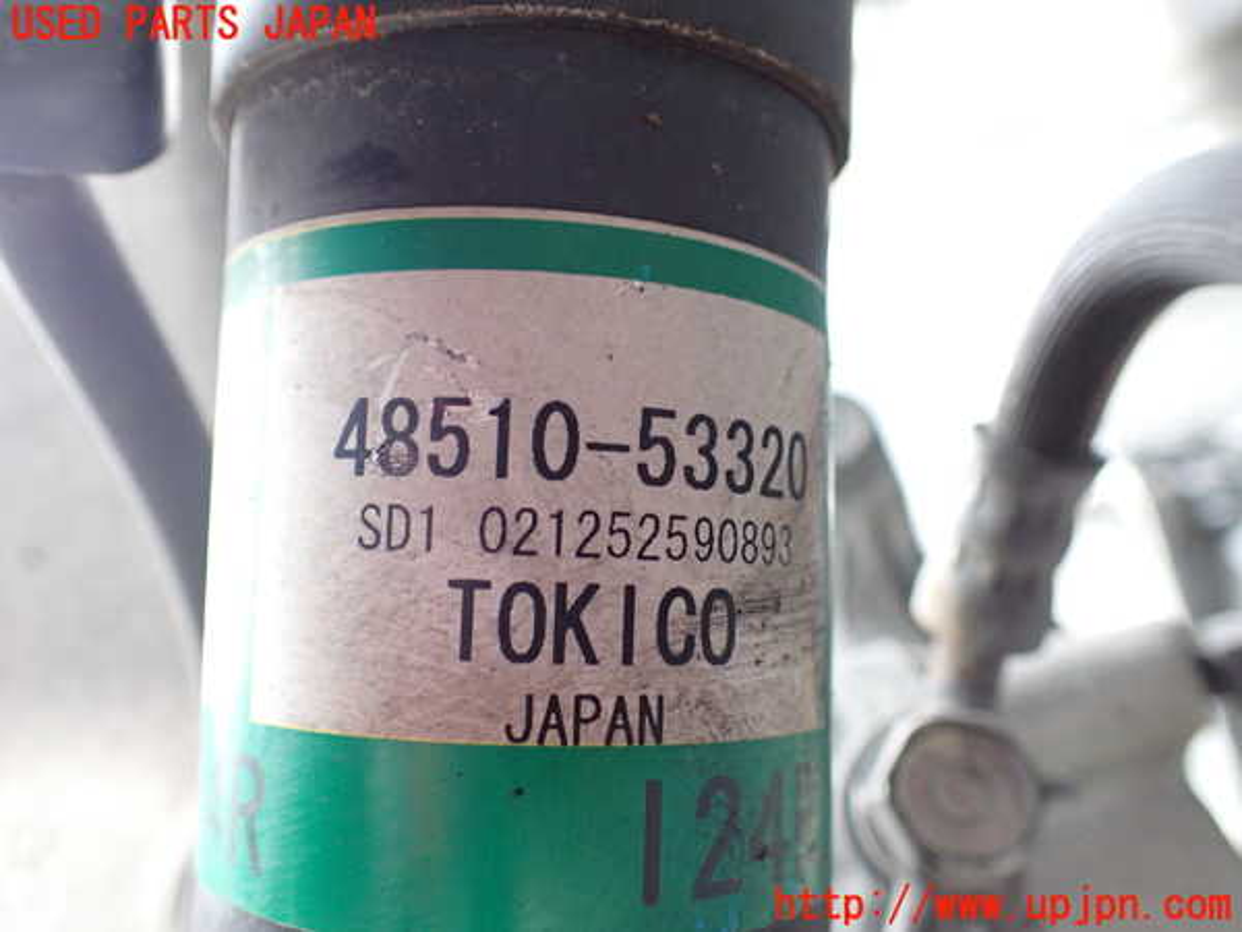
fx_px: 1076
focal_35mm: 30
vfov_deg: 46.8
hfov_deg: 60.0
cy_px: 466
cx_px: 621
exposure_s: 1/125
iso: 500
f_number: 2.3
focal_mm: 5.4
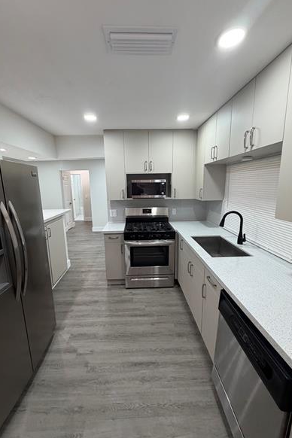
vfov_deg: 100.4
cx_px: 142
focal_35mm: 15
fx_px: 182
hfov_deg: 77.3
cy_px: 219
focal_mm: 2.22
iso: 250
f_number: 2.2
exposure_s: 1/120
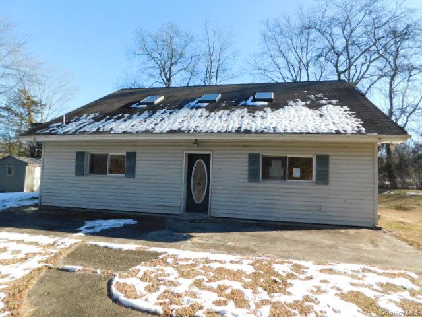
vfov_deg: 58.9
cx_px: 211
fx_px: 280
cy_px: 158
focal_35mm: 23
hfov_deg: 73.9
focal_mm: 4
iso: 125
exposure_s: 1/640
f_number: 3
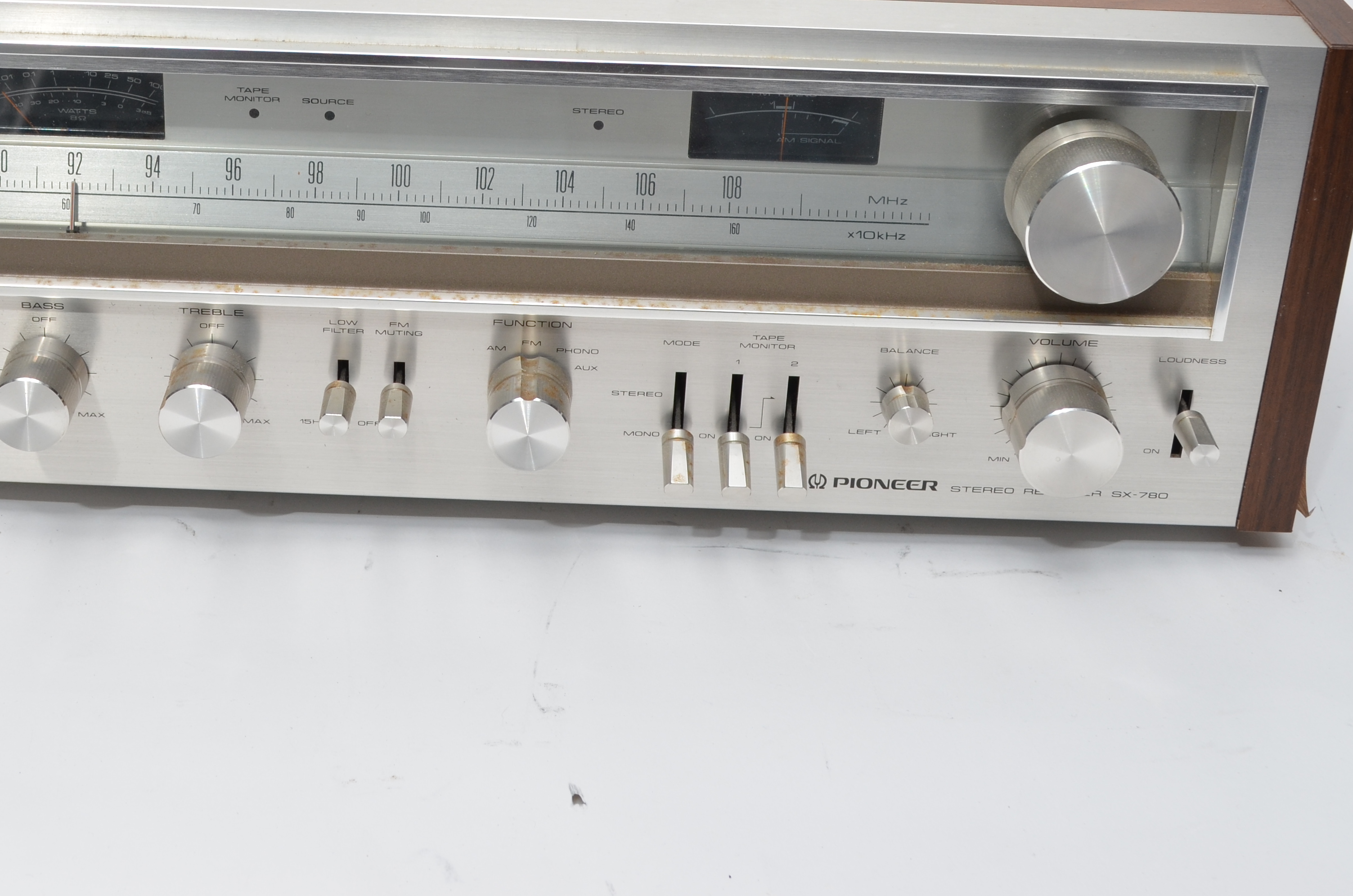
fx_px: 2213
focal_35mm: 59
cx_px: 455
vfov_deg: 22.6
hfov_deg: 33.7
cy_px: 189
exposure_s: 1/125
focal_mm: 24
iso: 250
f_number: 8
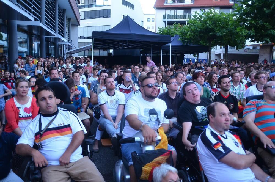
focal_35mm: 30
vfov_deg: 43.4
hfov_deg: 62.0
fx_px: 229
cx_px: 138
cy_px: 91
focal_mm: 20
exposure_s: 1/100
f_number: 3.2
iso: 800
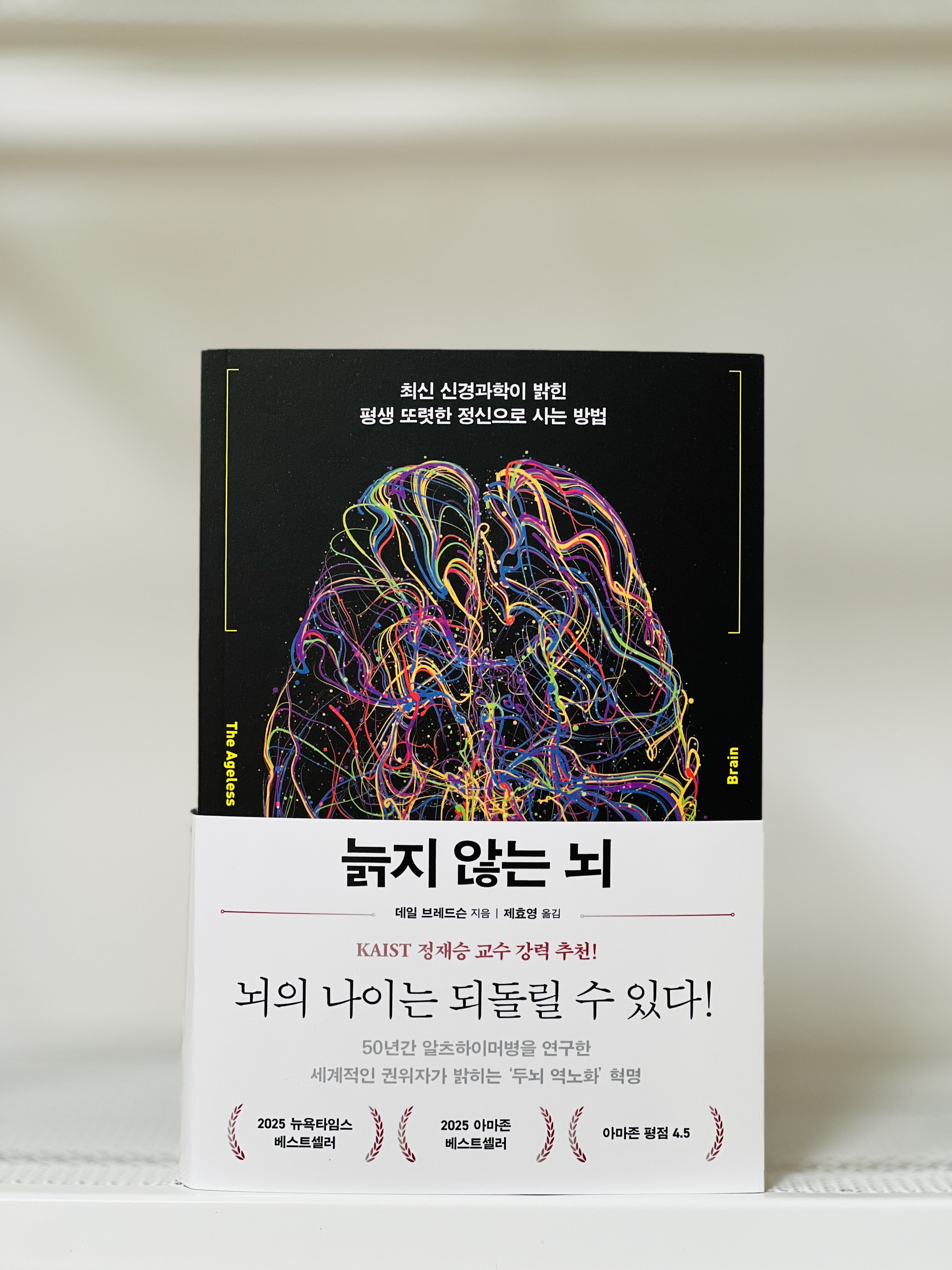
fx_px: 2824
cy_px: 635
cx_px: 476
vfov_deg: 25.3
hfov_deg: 19.1
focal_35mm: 77
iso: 160
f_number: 2.8
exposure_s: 1/40
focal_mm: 9
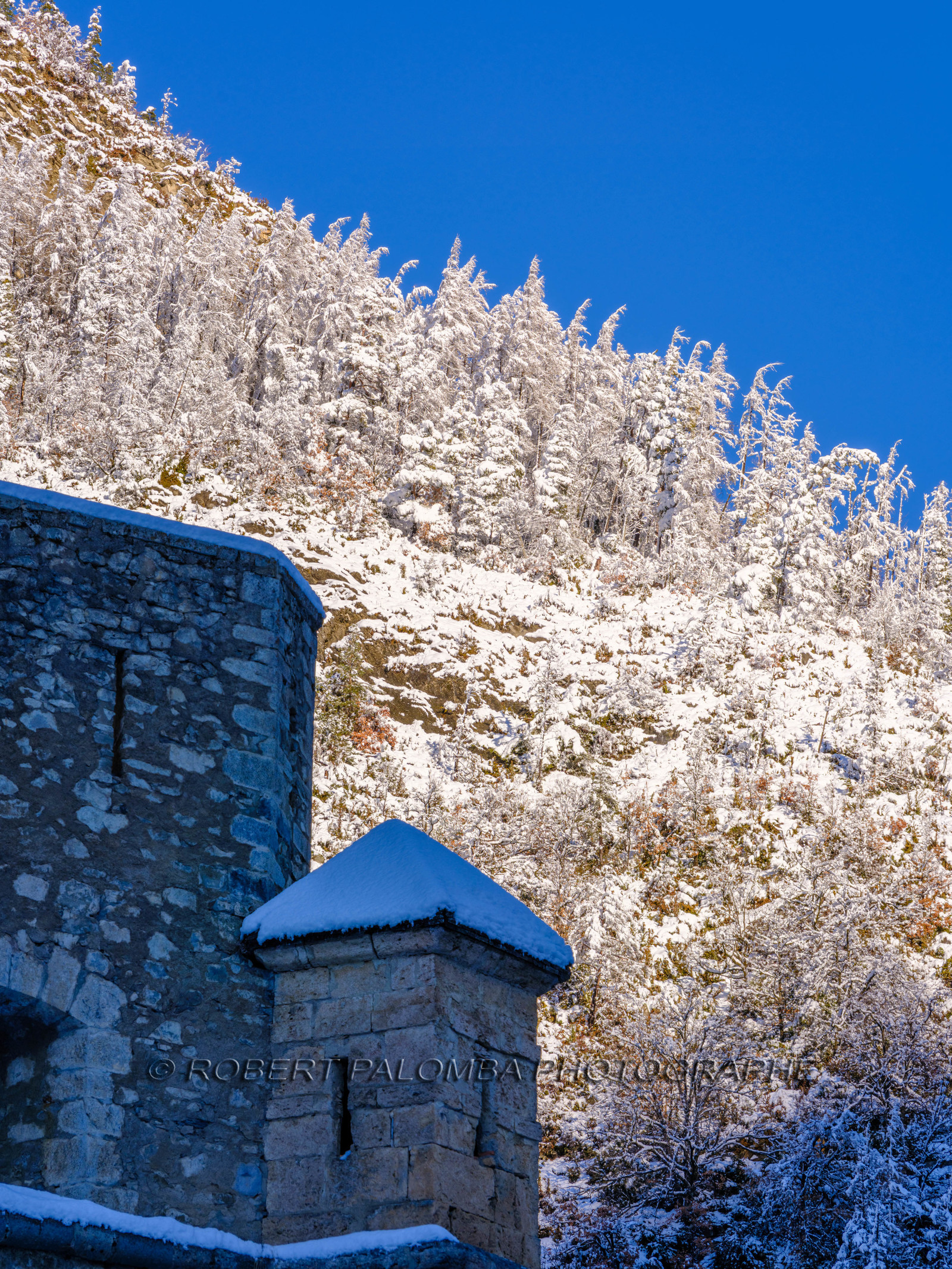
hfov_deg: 9.4
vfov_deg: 12.5
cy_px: 634
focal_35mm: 158
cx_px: 476
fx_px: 5793
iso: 320
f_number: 16
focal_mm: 200
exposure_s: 1/160
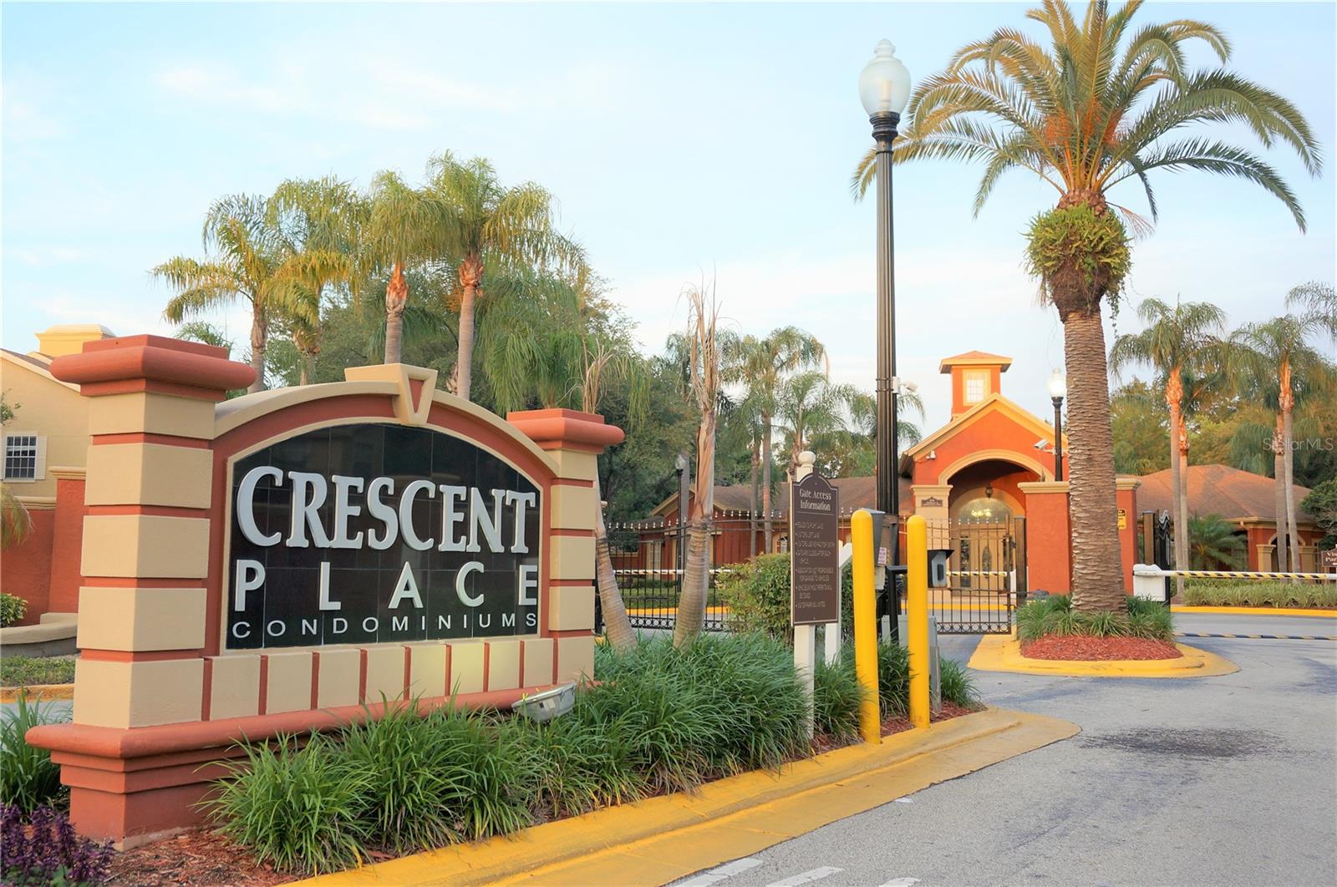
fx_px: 1335
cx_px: 668
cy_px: 444
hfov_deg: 53.2
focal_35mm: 36
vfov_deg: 36.8
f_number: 4.5
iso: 100
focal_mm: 24
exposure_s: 1/40
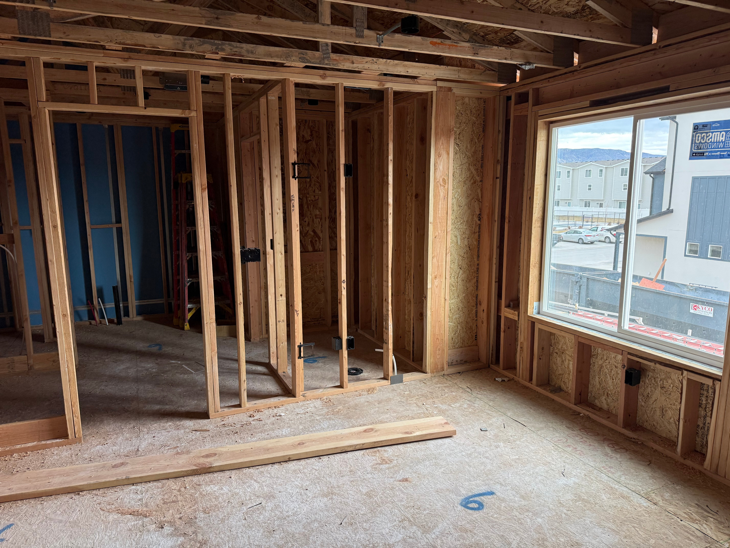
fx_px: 506
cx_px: 365
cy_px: 274
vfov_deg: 56.8
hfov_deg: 71.6
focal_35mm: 24
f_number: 1.78
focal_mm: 6.76
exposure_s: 1/105
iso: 200
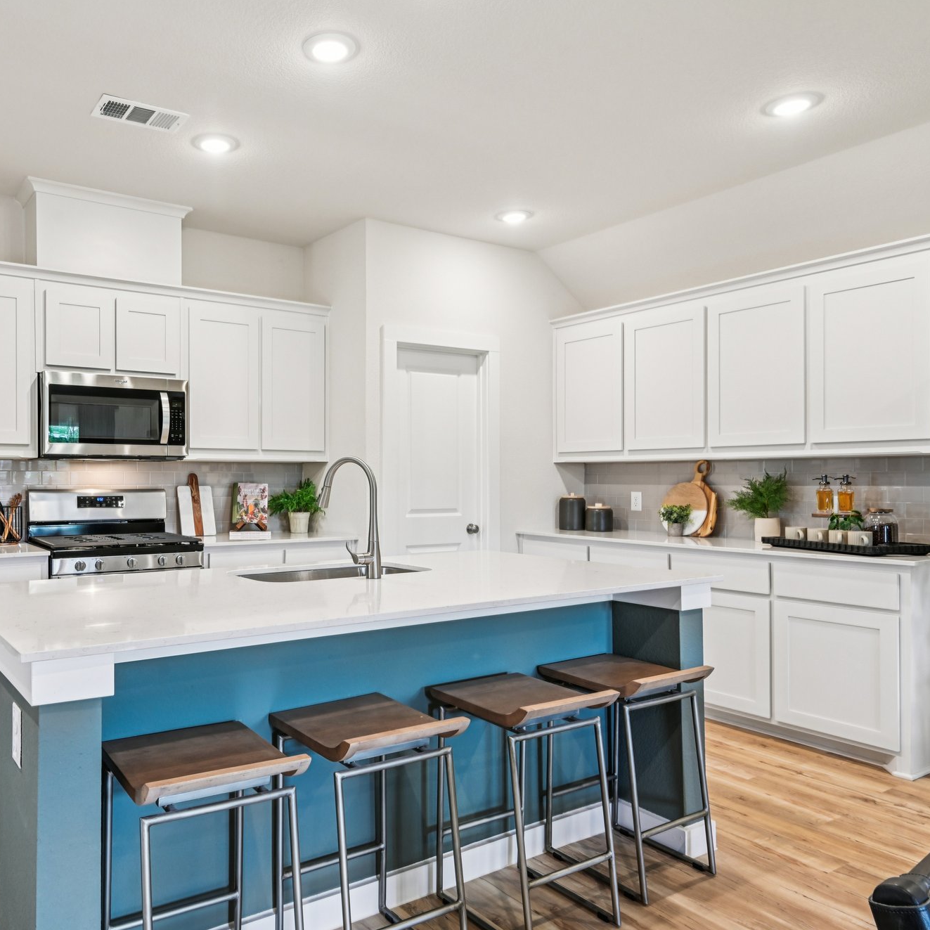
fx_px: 760
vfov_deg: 62.9
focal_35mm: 25
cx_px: 318
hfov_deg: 61.6
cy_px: 465
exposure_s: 1/15
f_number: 8
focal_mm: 19
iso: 400
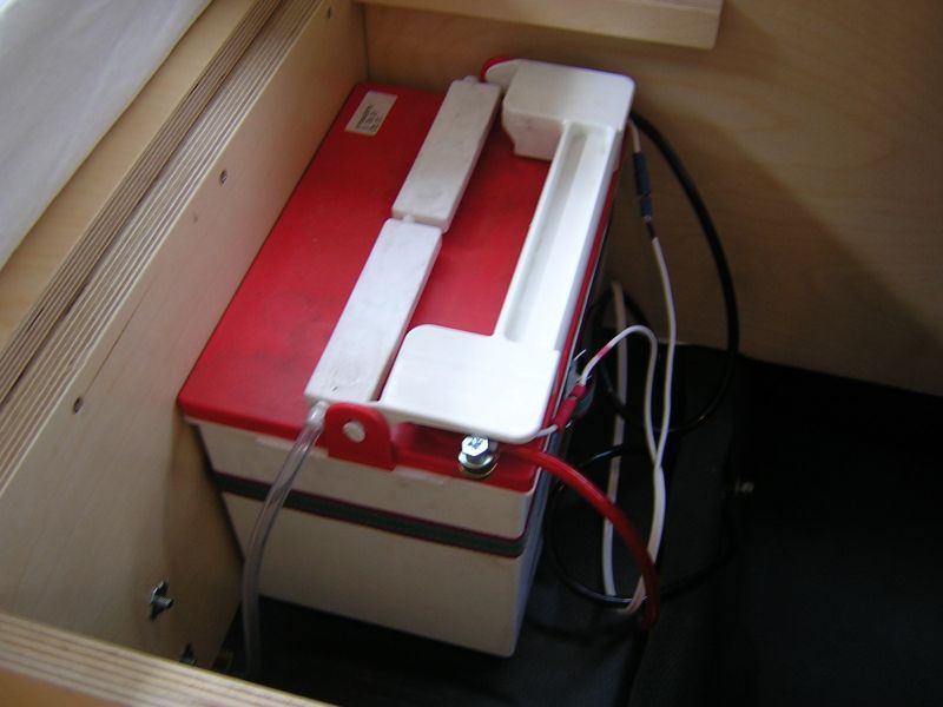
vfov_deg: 39.7
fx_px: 981
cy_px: 354
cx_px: 472
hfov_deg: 51.4
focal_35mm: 36
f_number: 2.6
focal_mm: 4.7
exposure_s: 1/23.7
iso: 100
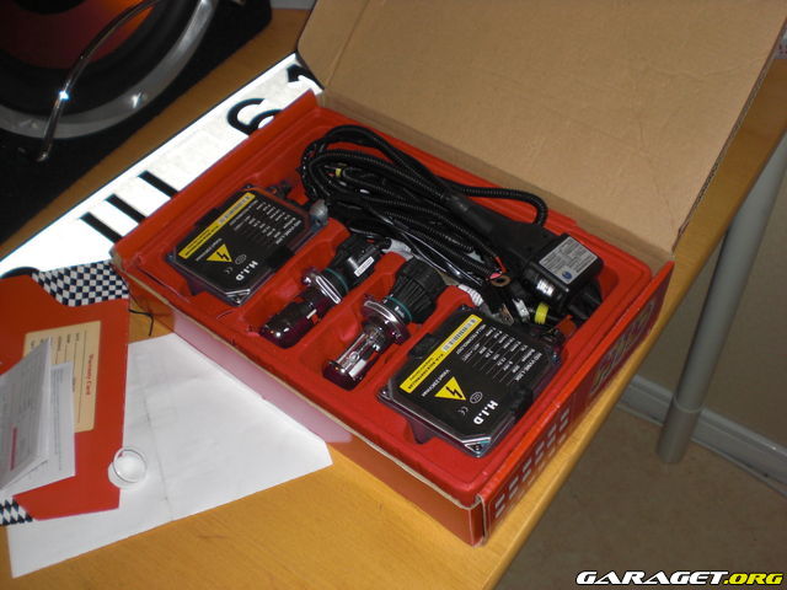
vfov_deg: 37.7
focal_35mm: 38
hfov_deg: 49.0
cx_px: 394
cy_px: 295
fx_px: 864
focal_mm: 6.3
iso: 100
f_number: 3.1
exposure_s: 1/60
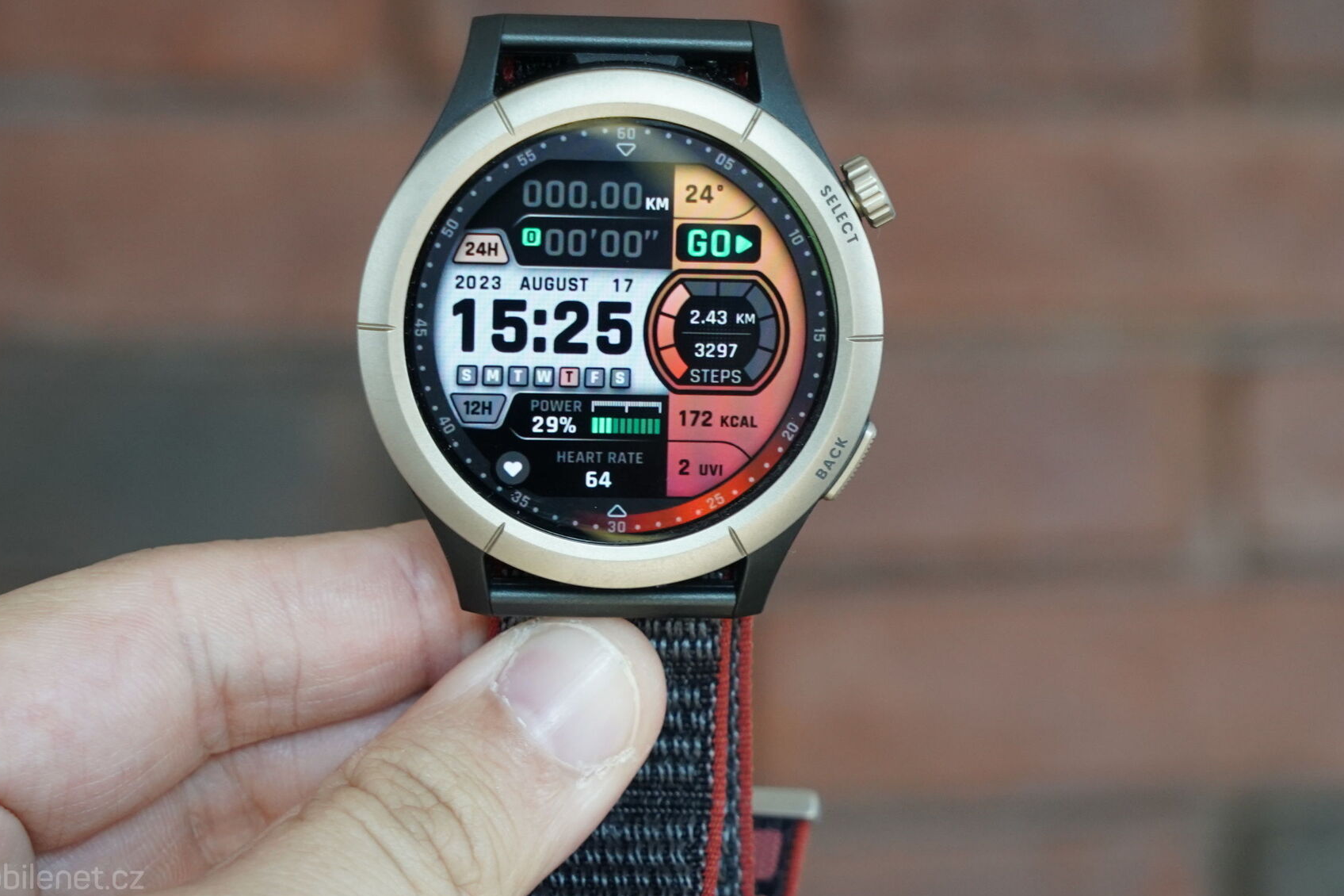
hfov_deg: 26.3
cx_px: 623
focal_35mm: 77
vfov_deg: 17.7
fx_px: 2874
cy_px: 419
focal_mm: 68
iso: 1600
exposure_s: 1/125
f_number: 8
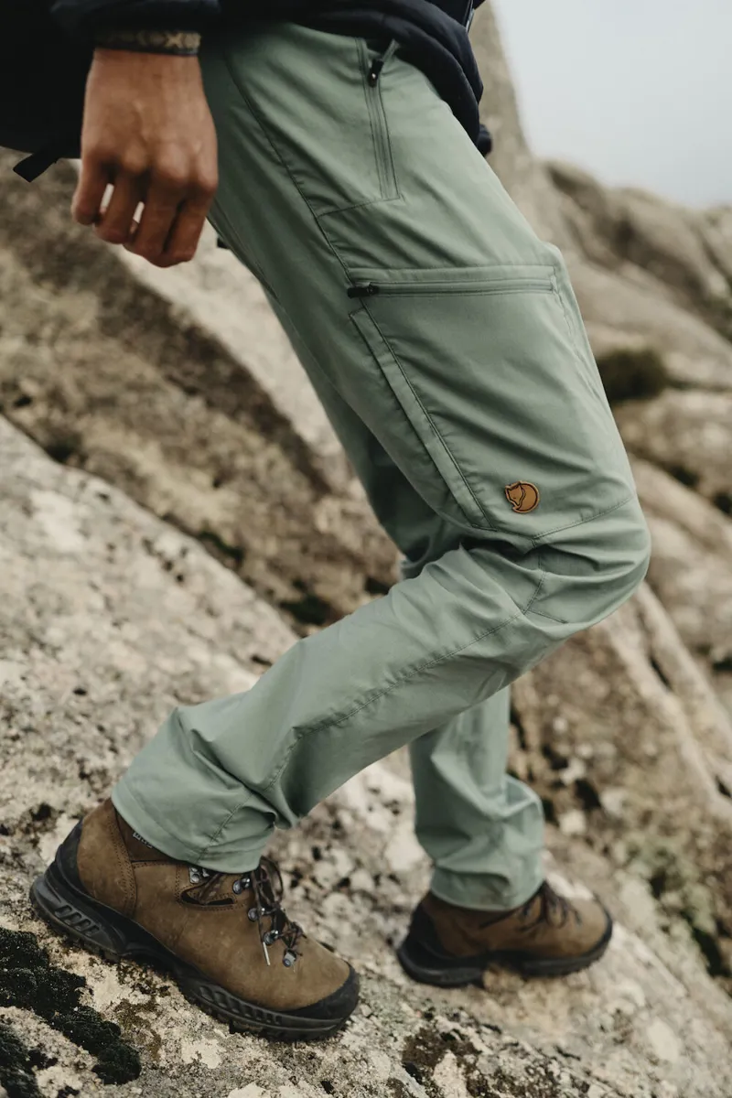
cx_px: 366
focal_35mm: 35
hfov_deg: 37.9
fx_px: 1067
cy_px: 549
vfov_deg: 54.4
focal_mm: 35
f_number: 2.2
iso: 200
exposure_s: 1/640
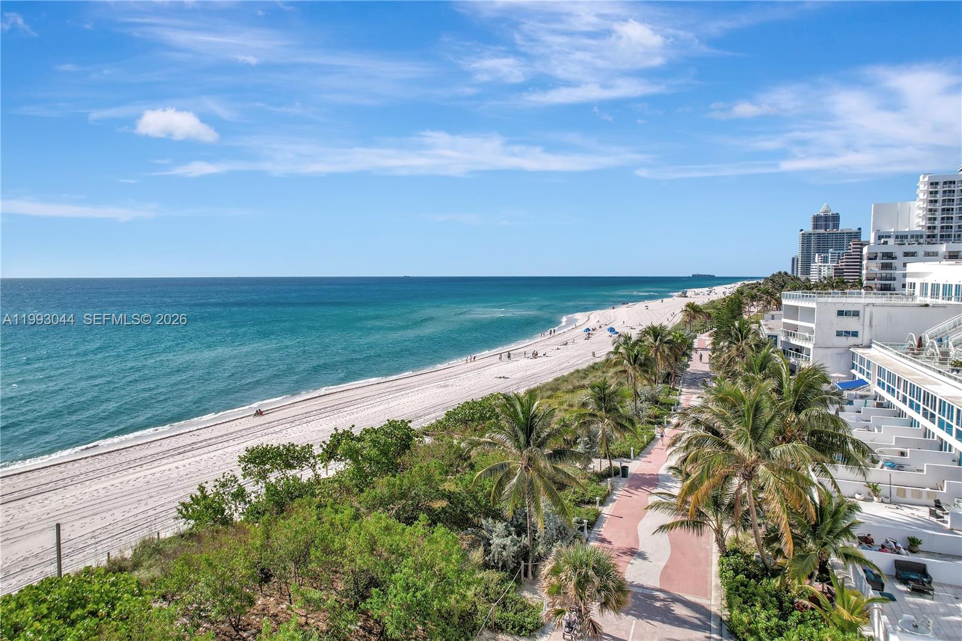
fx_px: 588
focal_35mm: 22
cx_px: 481
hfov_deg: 78.6
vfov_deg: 57.2
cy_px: 320
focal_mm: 8.38
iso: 100
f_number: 2.8
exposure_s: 1/1500
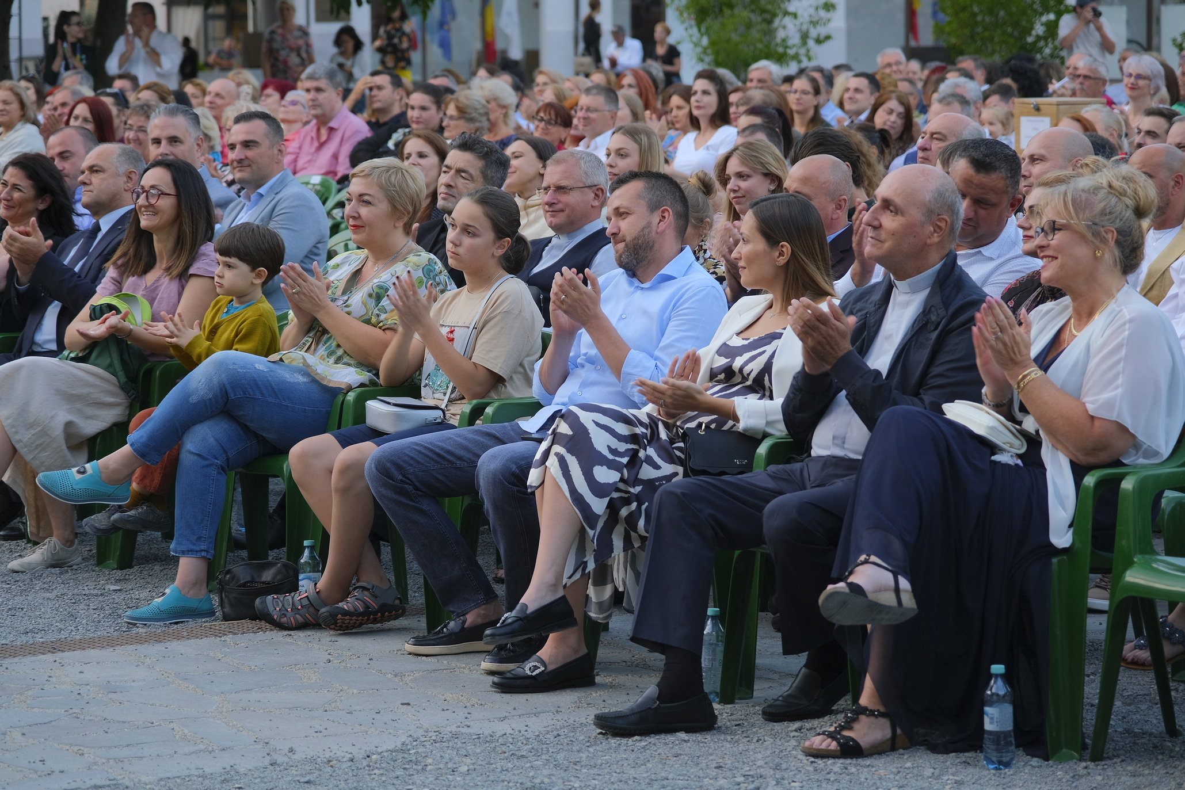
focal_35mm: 120
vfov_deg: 11.4
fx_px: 3950
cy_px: 395
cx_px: 592
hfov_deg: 17.1
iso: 320
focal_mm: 80
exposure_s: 1/60
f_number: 4
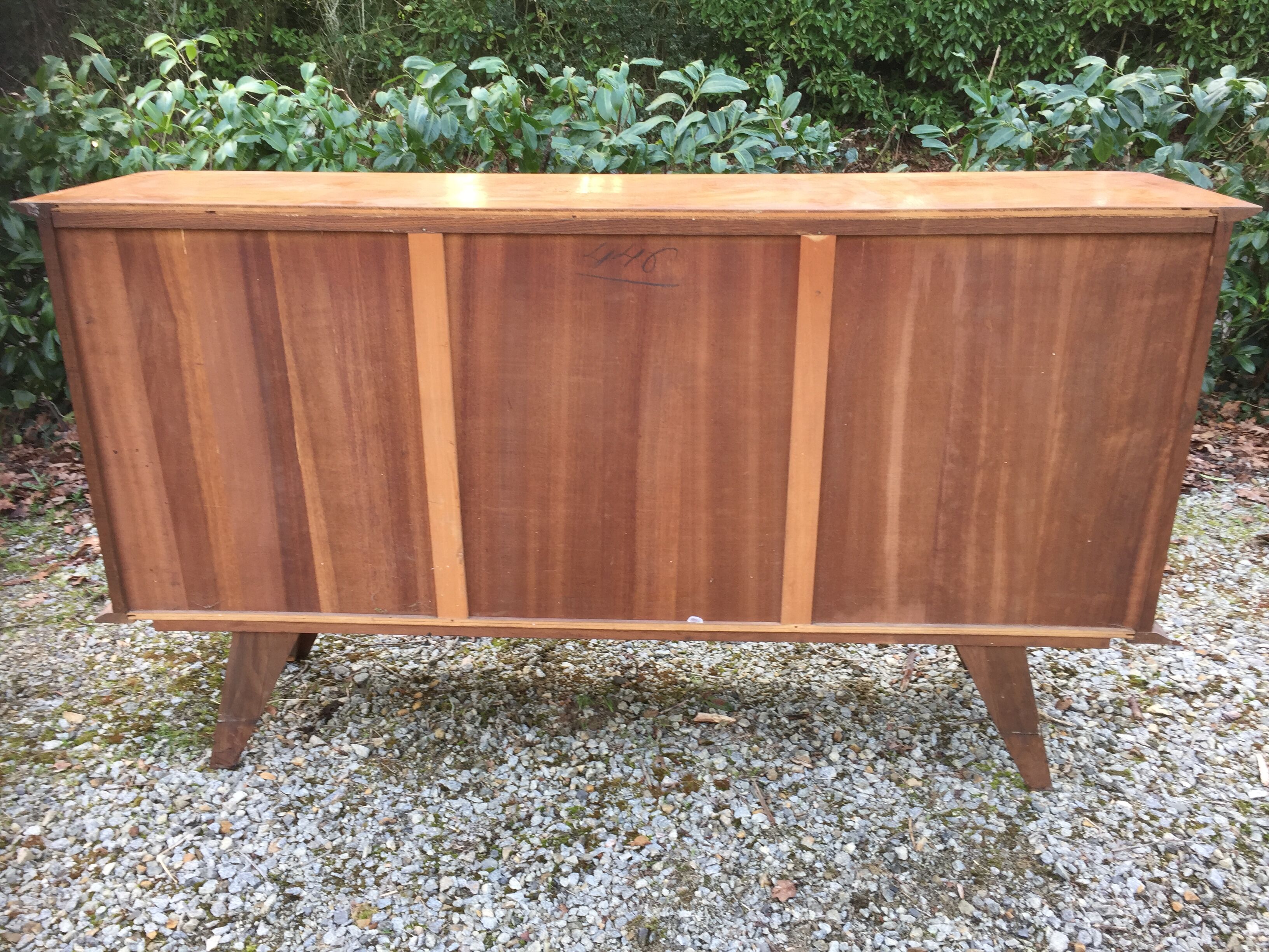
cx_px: 634
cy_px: 476
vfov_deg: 48.2
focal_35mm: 29
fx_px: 1063
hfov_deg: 61.7
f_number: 2.2
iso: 32
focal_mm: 4.15
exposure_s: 1/50
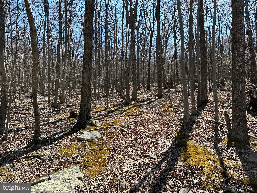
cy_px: 96
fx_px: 178
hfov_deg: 71.6
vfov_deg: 56.8
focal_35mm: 24
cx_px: 128
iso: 80
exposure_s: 1/1692
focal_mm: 6.86
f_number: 1.78
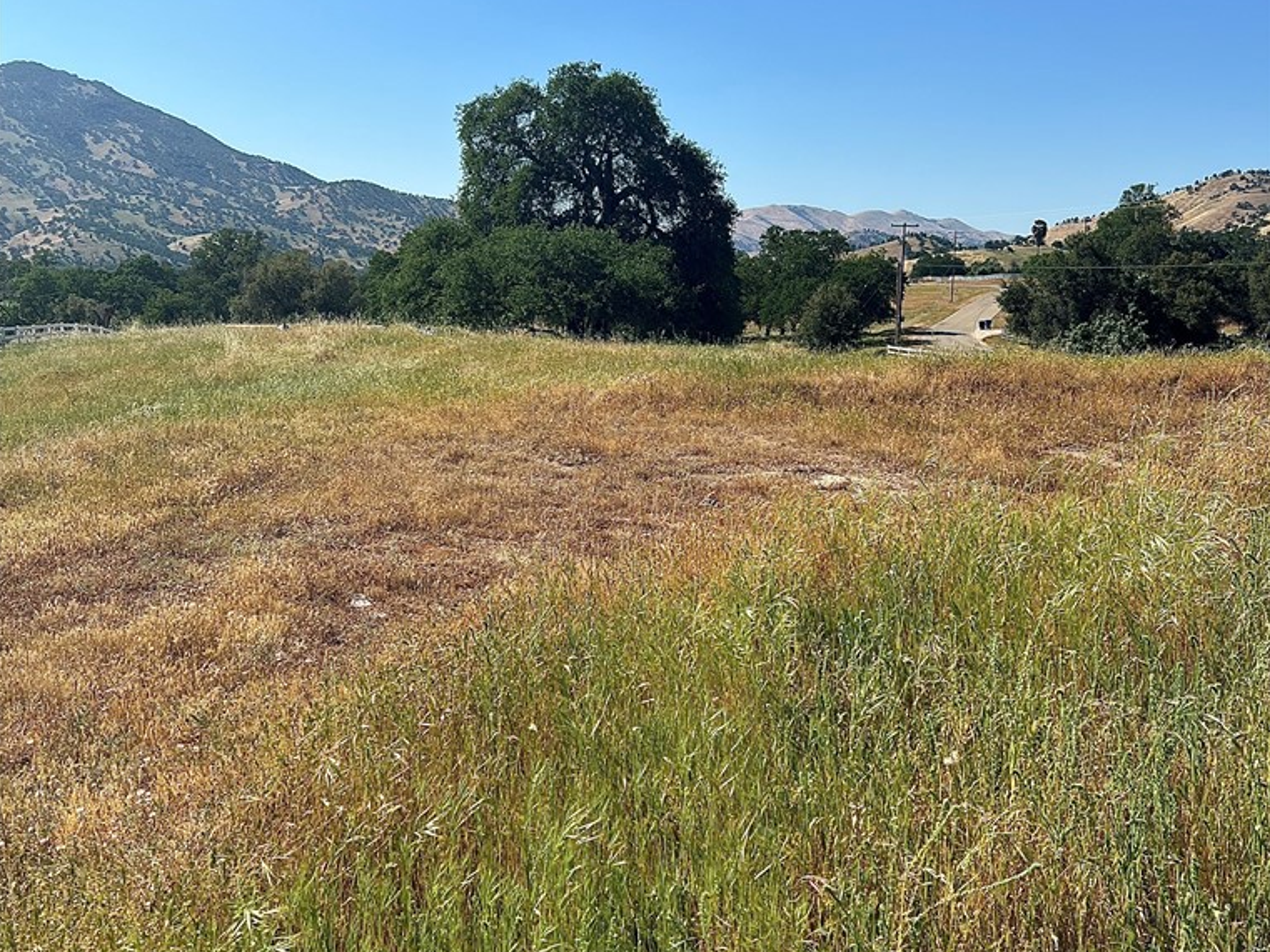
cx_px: 638
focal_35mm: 35
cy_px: 405
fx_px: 1284
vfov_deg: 40.6
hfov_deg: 52.6
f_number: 1.5
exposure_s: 1/5076
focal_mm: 5.7
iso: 50
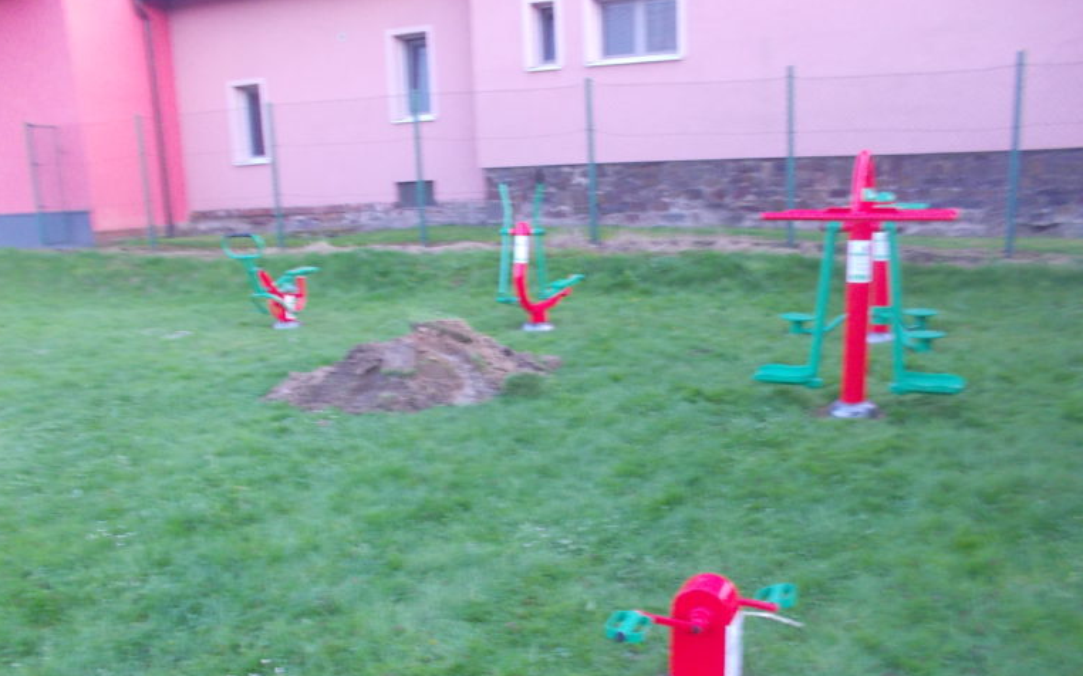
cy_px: 395
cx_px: 539
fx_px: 915
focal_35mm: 31
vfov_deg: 40.5
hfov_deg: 61.2
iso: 200
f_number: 3.3
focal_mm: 4.1
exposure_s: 1/25
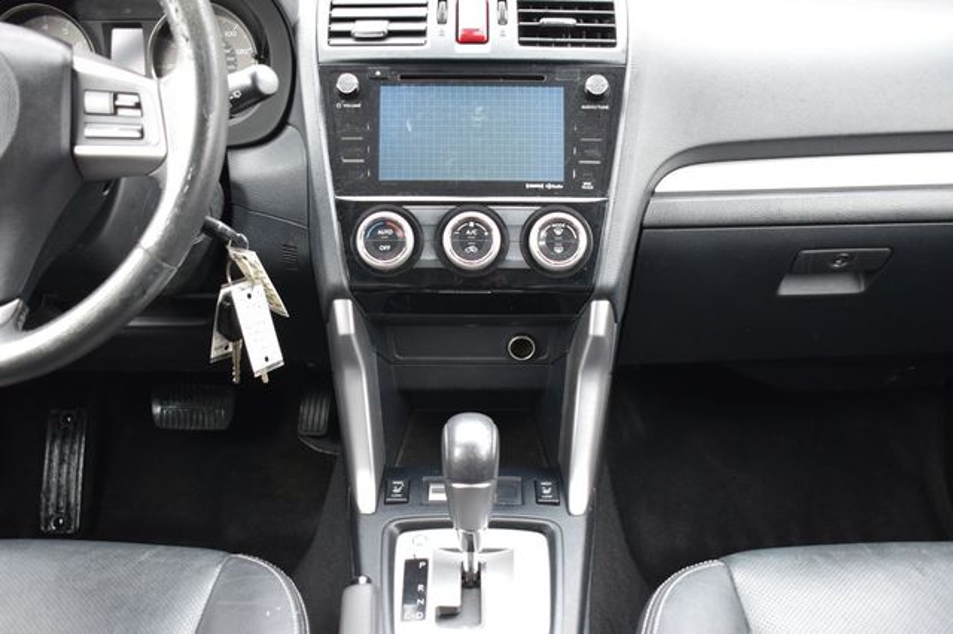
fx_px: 1032
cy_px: 317
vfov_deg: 34.2
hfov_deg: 49.6
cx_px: 476
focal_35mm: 39
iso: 720
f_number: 4
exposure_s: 1/30
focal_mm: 26
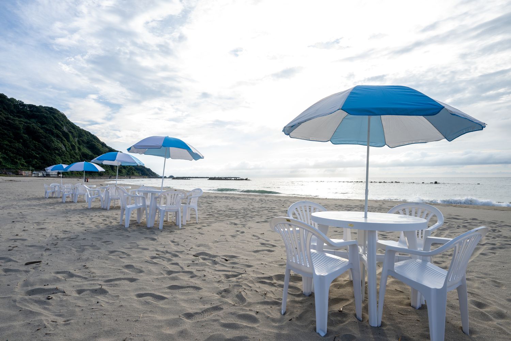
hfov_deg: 85.4
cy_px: 170
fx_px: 277
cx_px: 256
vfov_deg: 63.2
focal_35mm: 20
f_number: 7.1
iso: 200
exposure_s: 1/250
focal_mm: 19.5
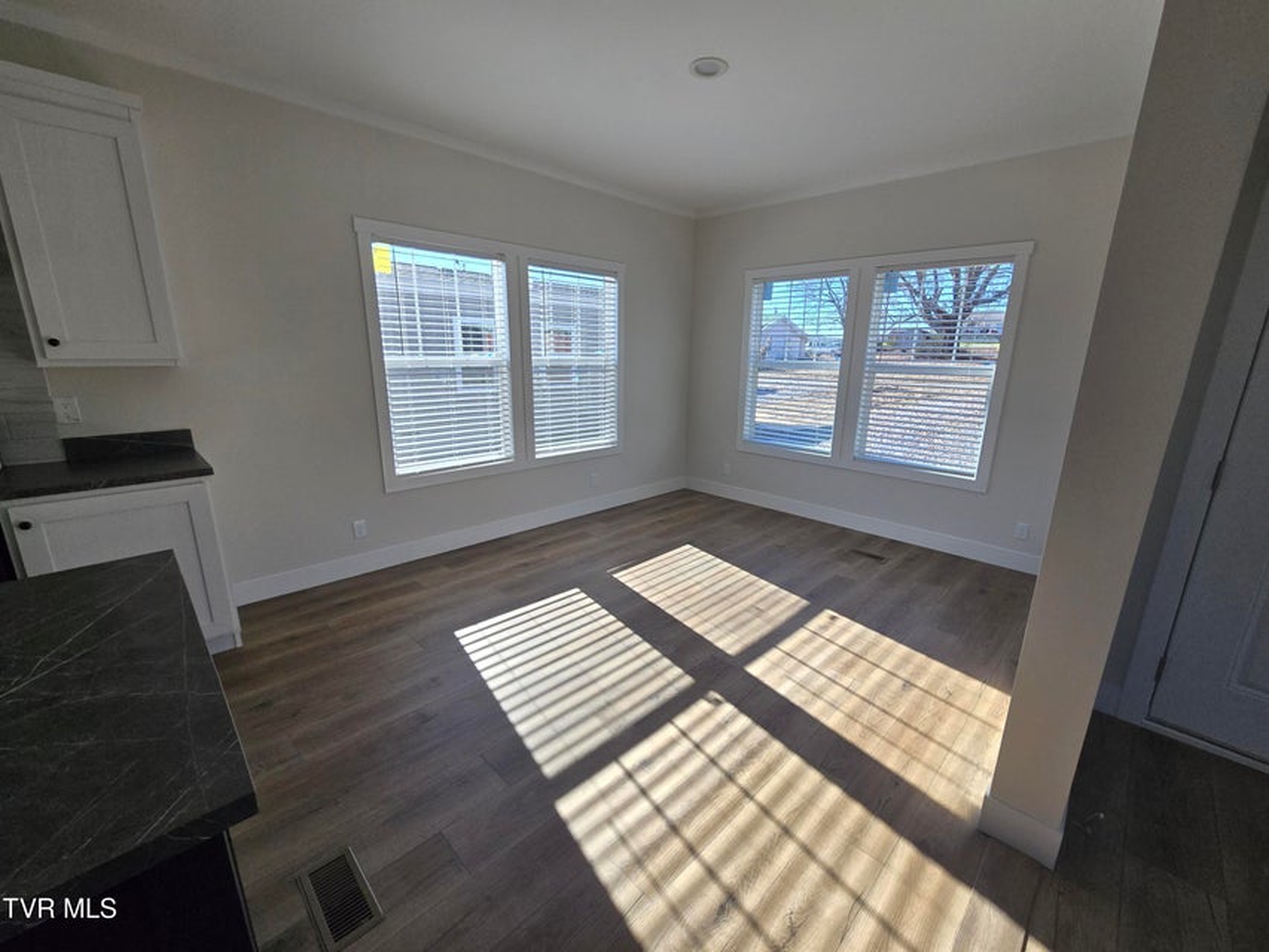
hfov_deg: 106.2
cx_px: 634
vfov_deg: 89.9
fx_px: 477
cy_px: 476
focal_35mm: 13
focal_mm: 2.2
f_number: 2.2
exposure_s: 1/719
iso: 100
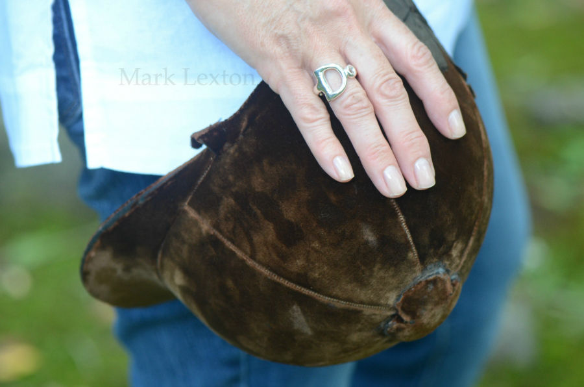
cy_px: 194
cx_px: 292
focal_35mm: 158
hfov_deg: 13.1
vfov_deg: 8.7
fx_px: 2550
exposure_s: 1/250
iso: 1000
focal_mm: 105
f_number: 4
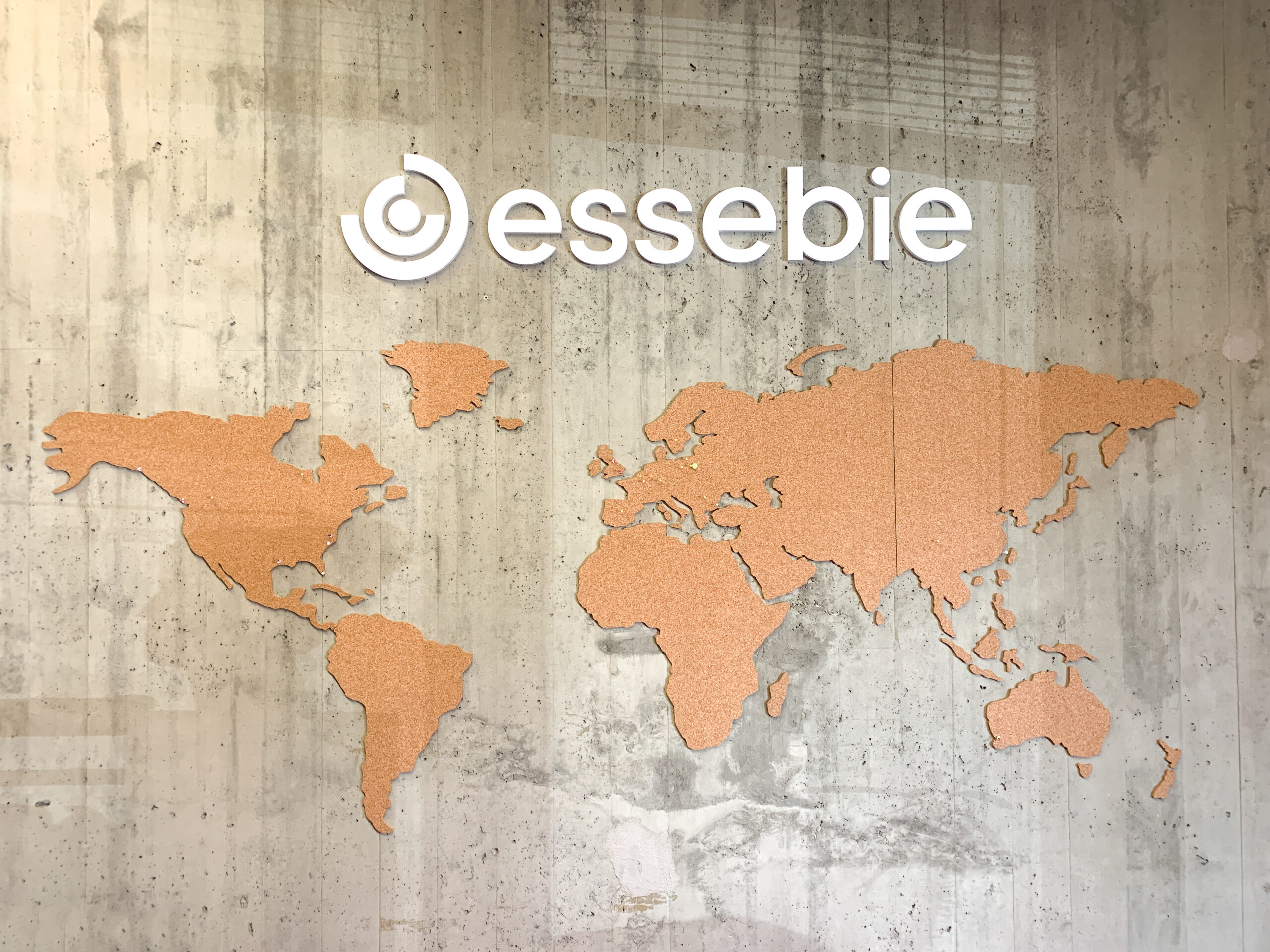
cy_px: 476
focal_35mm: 26
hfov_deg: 67.3
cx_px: 635
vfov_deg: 53.1
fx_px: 954
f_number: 1.8
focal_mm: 4.25
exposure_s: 1/50
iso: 100
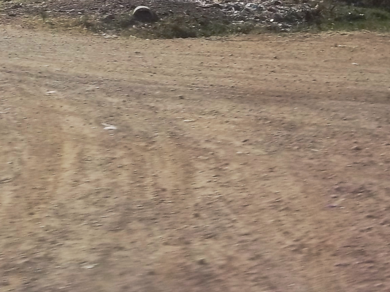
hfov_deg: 23.2
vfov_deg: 17.6
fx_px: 901
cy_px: -59
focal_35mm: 80
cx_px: -16
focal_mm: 5.7
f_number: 5.5
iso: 80
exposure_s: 1/500
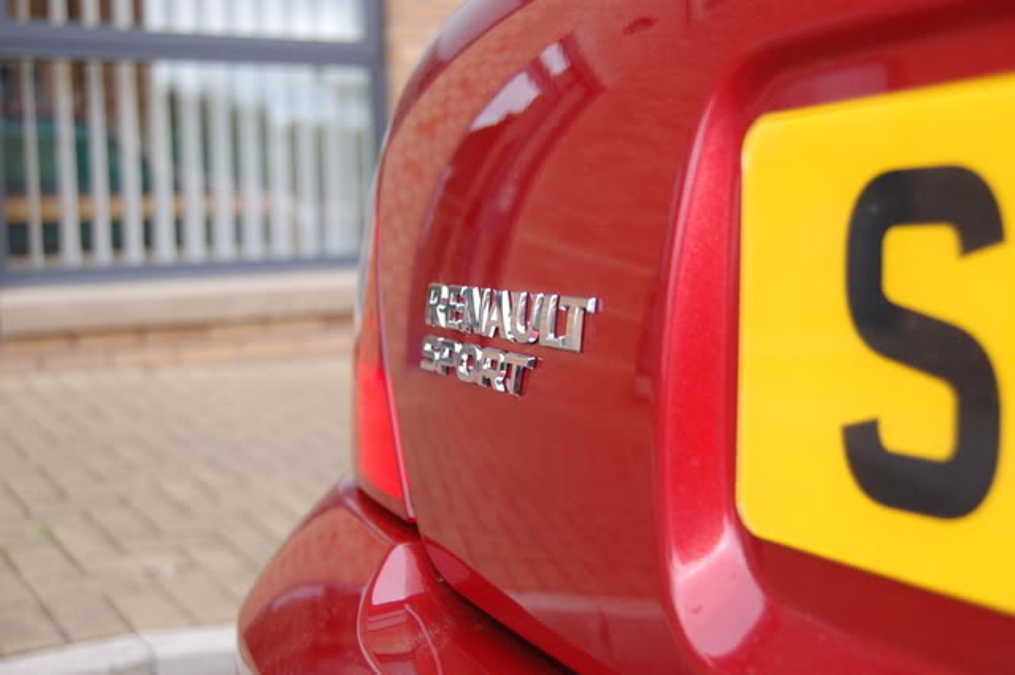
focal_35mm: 46
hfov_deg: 42.3
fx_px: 1310
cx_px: 508
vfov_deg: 28.9
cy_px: 338
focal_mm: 31
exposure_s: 1/30
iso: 400
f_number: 4.5
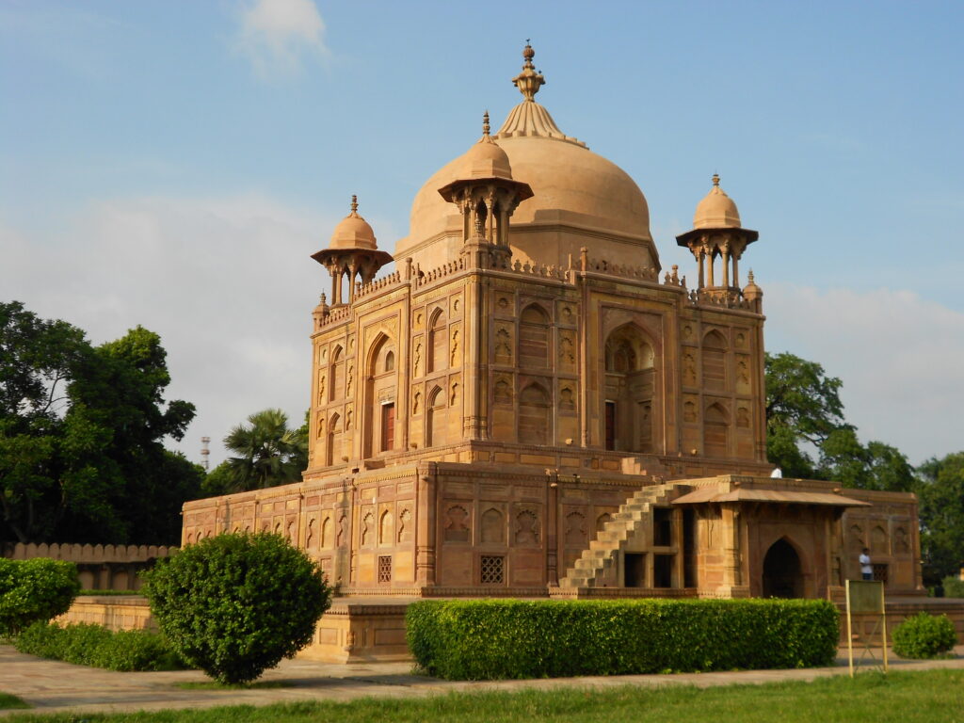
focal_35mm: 43
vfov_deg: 33.6
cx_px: 482
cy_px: 362
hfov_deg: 43.9
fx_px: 1197
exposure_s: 1/640
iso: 80
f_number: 4.2
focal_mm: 7.7
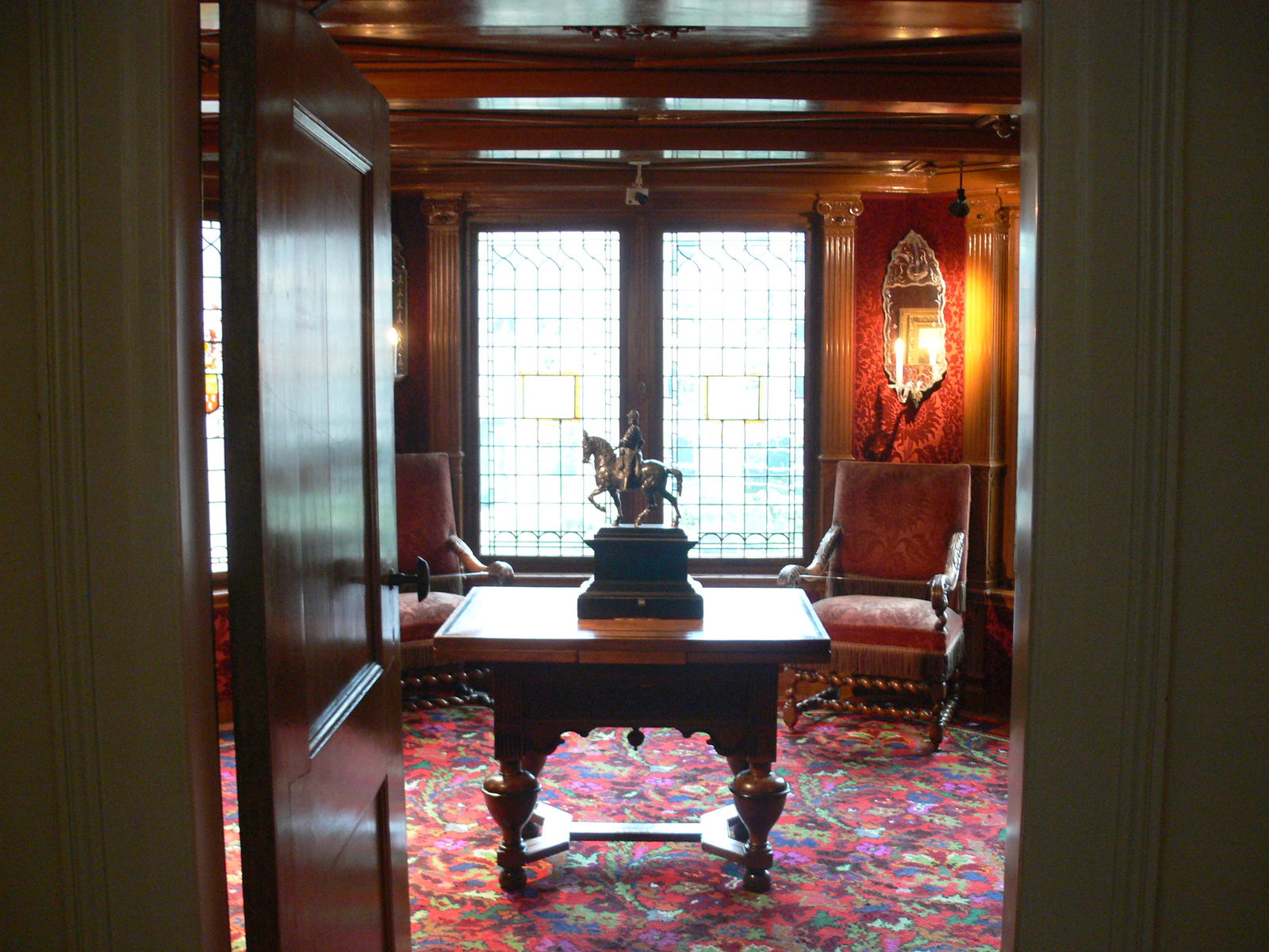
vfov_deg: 40.7
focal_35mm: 35
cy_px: 476
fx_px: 1283
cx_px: 634
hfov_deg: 52.6
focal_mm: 7.4
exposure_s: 1/4
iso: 200
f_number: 2.8
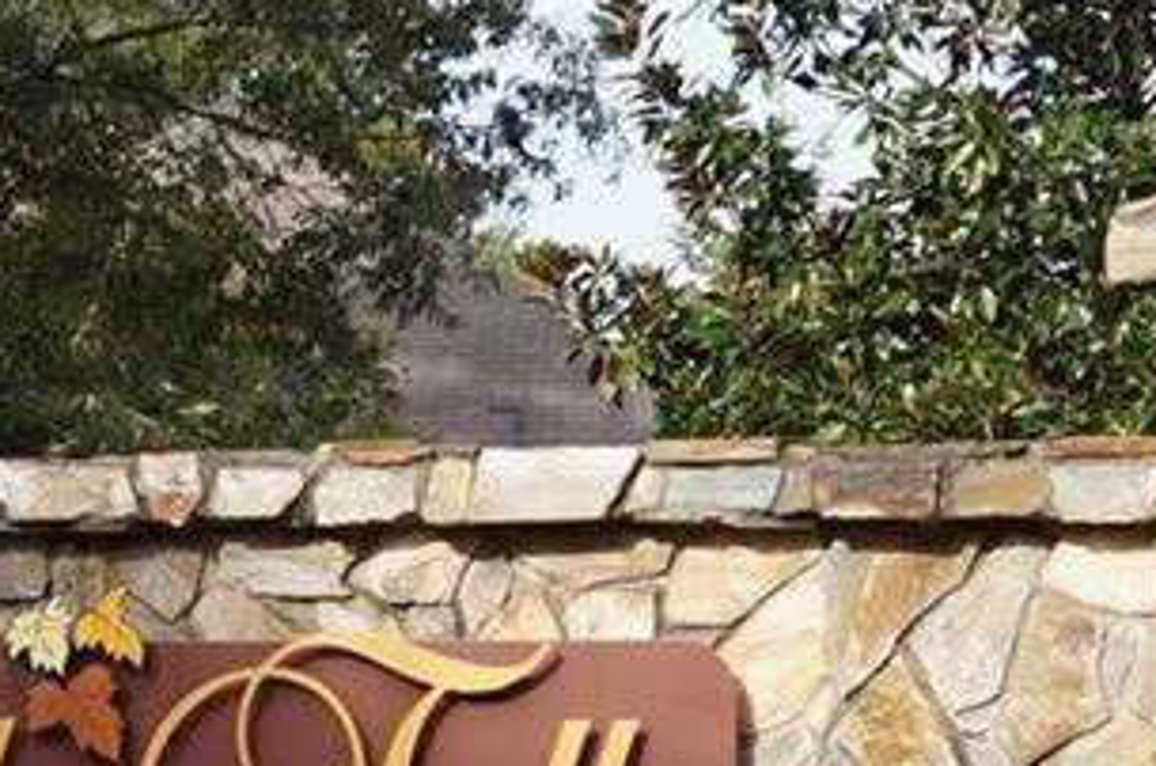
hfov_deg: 16.6
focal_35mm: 121
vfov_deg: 10.9
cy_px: 1100
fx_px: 3877
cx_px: -11
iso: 100
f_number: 8
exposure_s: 1/125
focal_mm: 24
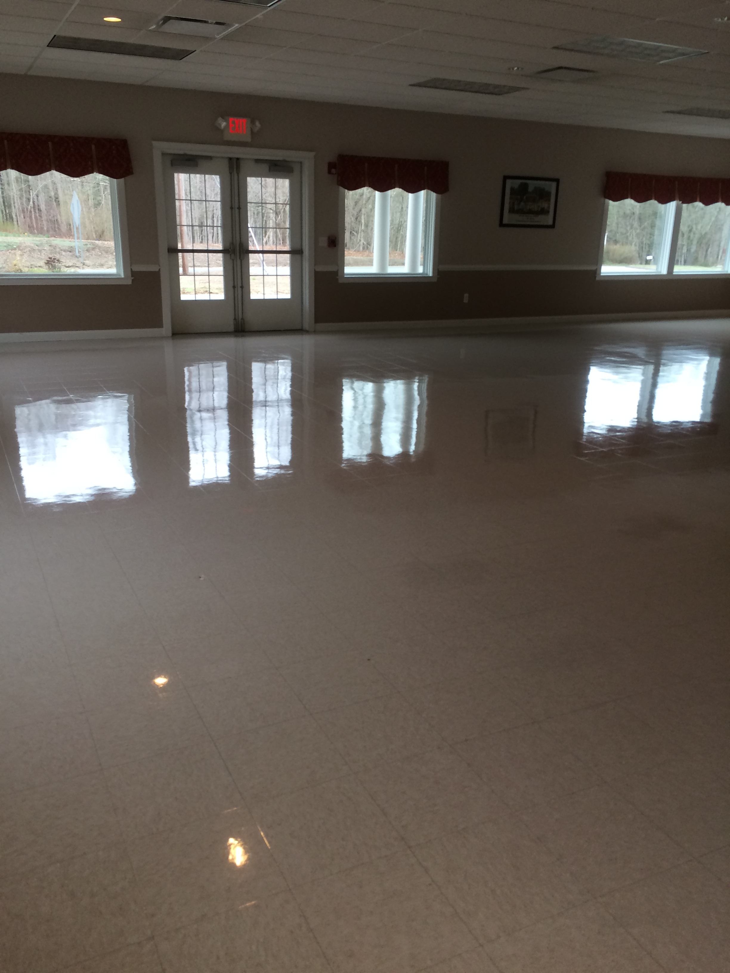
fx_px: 815
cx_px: 365
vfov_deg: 61.7
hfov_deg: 48.2
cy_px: 486
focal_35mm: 29
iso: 40
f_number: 2.2
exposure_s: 1/40
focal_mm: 4.15
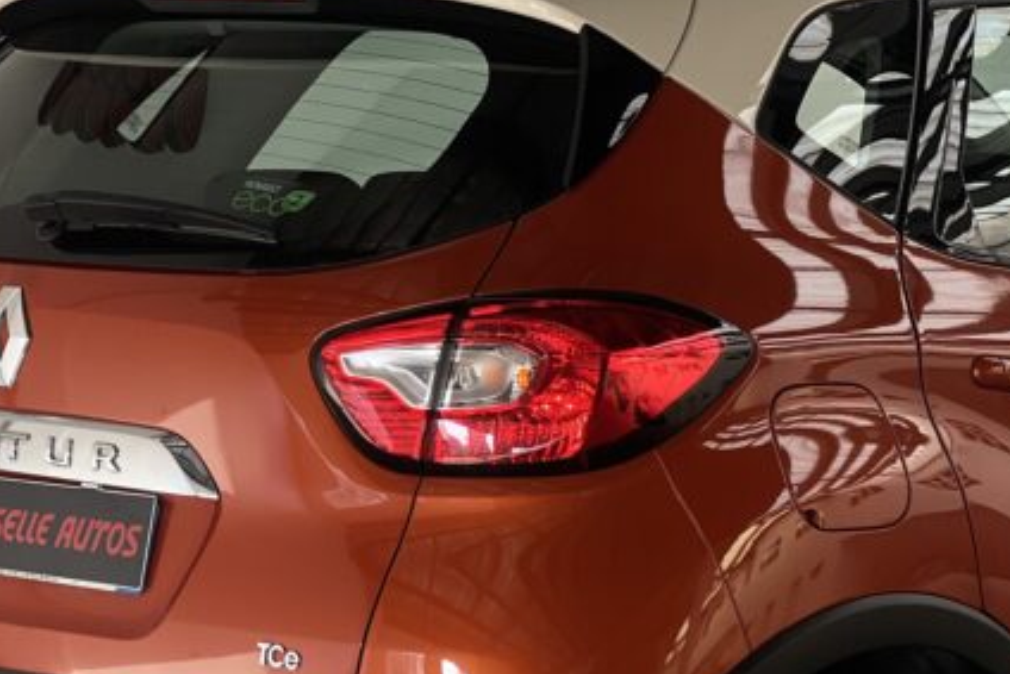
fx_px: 4238
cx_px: 550
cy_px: 538
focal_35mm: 151
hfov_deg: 13.6
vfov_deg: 9.1
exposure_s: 1/121
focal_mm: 9
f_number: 2.8
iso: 125
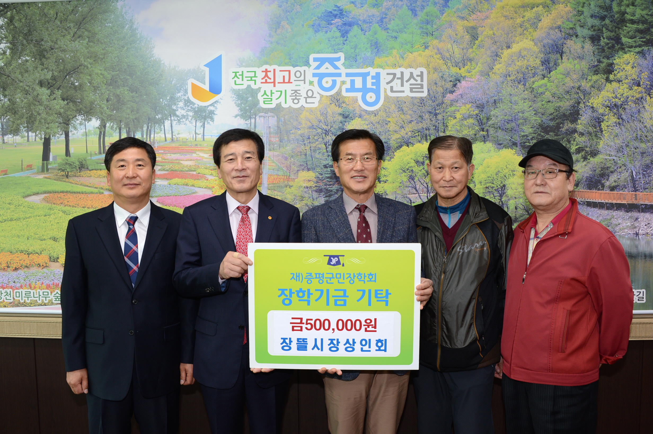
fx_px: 508
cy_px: 217
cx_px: 326
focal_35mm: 28
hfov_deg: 65.5
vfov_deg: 46.4
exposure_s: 1/60
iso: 800
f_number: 7.1
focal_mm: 28
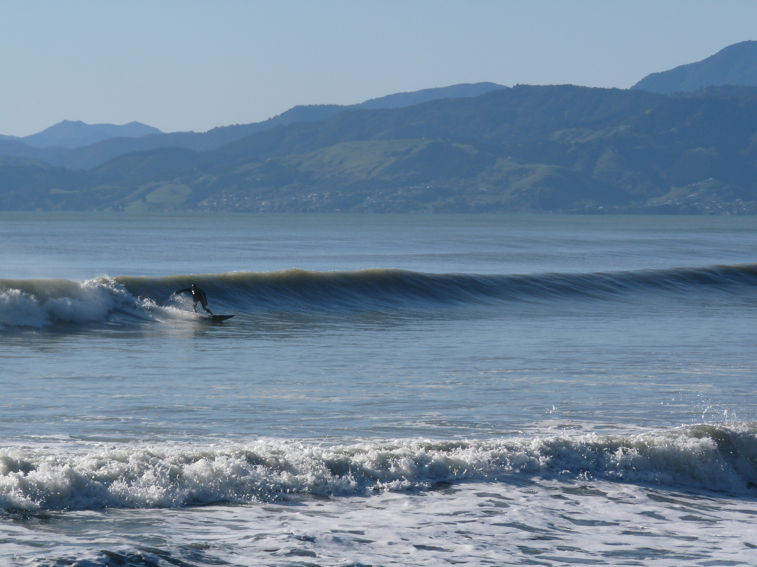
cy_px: 284
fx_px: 4658
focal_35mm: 213
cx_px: 378
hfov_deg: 9.3
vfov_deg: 7.0
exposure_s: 1/500
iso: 100
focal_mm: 37.8
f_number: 7.1
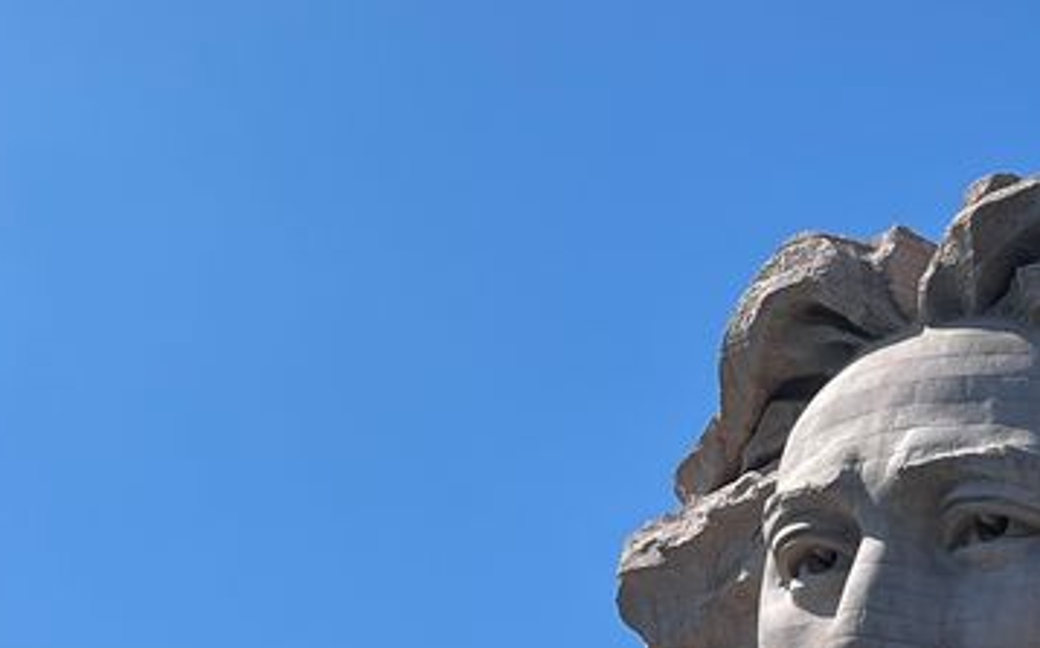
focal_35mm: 111
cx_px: 842
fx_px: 3143
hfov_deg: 18.6
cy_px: 401
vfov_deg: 11.8
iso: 50
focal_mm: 5.1
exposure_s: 1/3745
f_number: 1.6
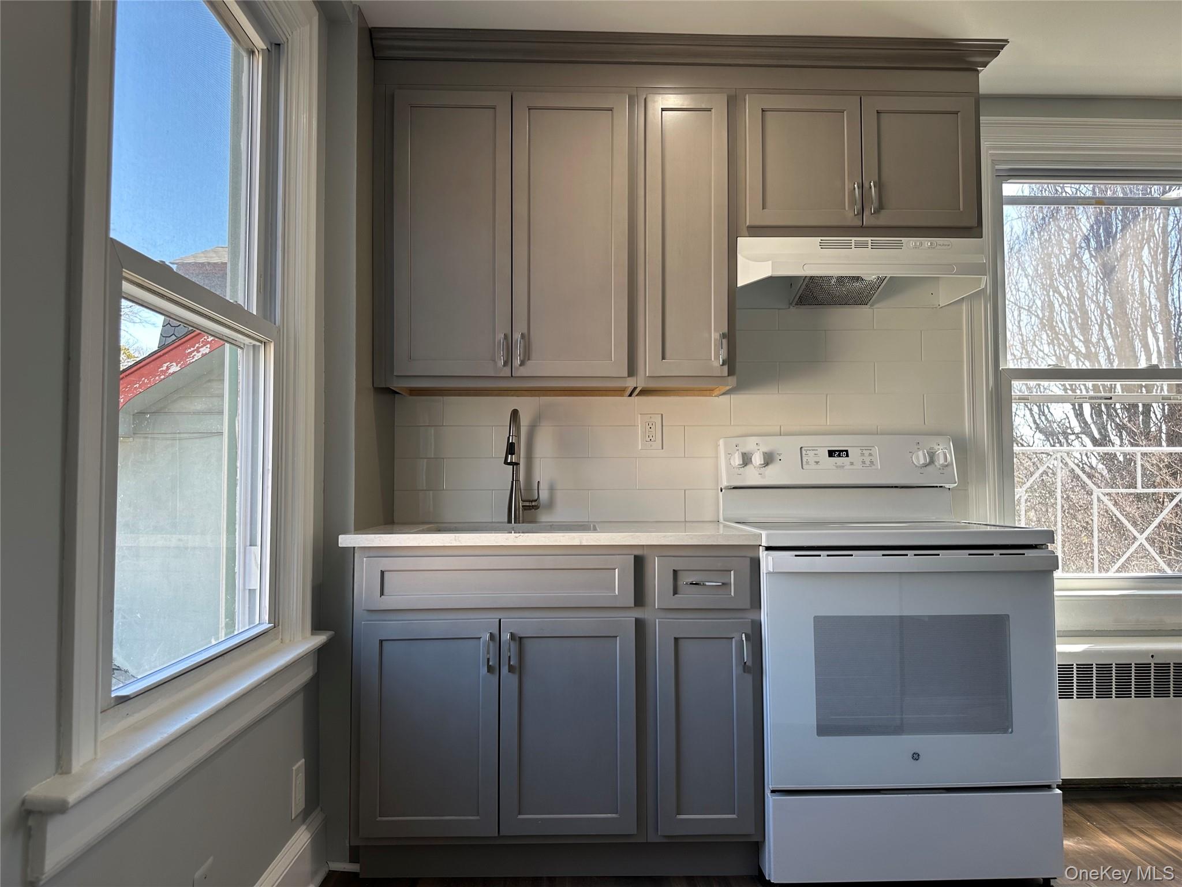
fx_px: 820
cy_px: 444
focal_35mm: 24
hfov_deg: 71.6
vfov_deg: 56.8
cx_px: 591
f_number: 1.78
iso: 64
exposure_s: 1/160
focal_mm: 6.86
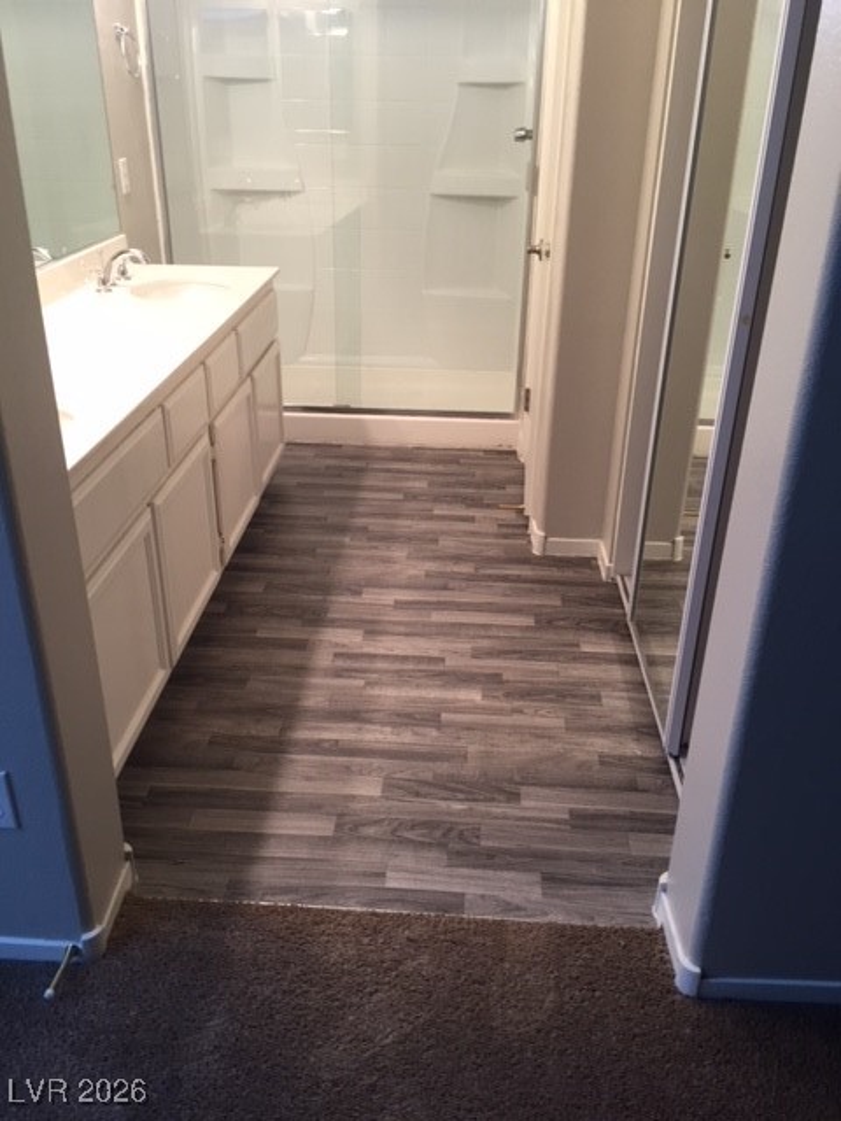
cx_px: 420
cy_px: 560
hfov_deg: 48.2
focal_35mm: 29
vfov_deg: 61.7
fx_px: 939
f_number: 2.2
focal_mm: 4.15
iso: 80
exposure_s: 1/30
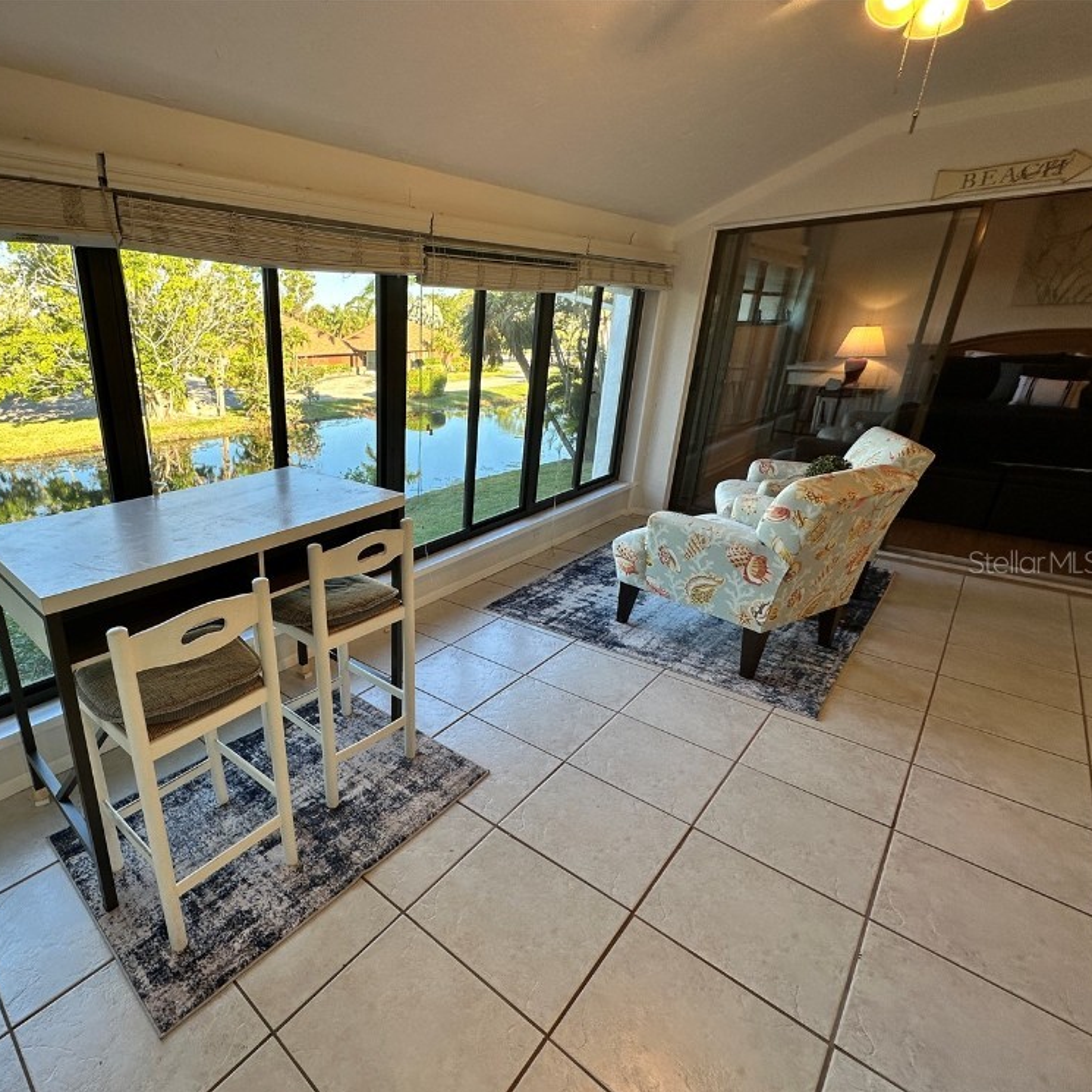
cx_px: 356
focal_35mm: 17
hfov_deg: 80.9
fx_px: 607
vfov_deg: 83.9
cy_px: 561
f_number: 2.2
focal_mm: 2.22
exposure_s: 1/124
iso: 40
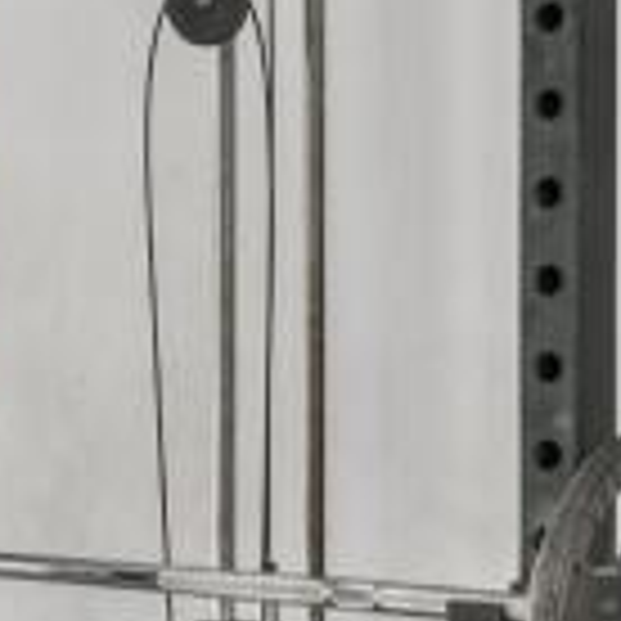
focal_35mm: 101
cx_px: -346
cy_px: 504
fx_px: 2050
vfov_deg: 17.1
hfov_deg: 15.7
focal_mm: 16
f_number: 8
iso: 640
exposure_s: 1/40
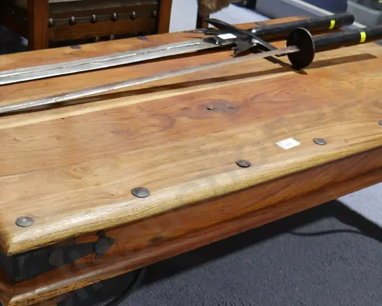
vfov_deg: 27.4
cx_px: 168
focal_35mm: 55
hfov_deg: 34.1
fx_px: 622
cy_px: 217
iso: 500
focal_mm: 15
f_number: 3.6
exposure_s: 1/60
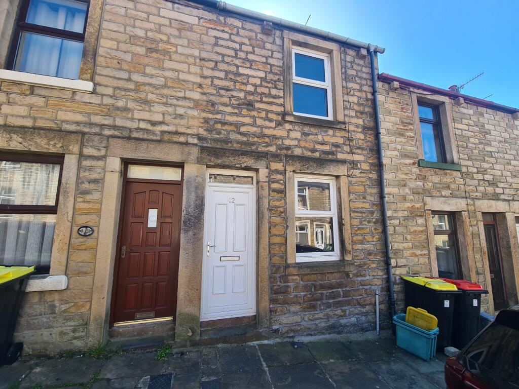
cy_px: 194
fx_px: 195
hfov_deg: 106.2
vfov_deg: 89.9
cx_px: 260
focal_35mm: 13
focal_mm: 2.2
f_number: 2.2
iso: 50
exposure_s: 1/456
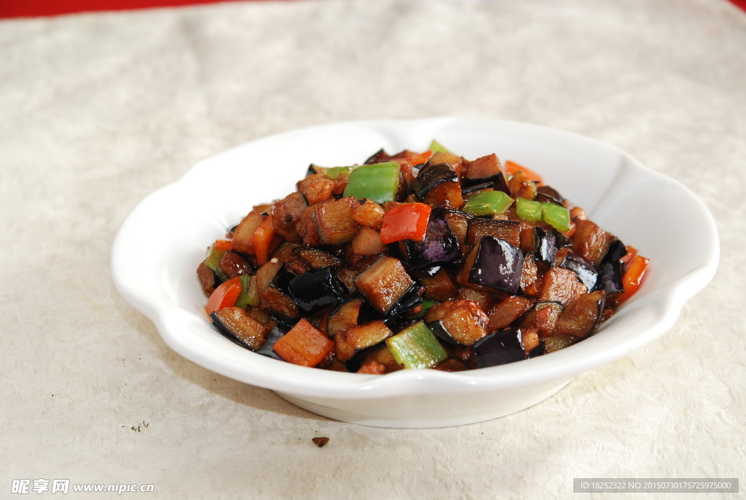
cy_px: 250
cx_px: 373
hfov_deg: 19.4
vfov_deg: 13.1
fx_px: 2180
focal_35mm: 105
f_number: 5.6
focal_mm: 70
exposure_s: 1/50
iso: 400
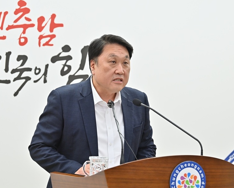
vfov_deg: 10.5
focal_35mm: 147
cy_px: 94
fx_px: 1018
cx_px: 129
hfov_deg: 13.1
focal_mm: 130
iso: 800
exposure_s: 1/250
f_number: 5
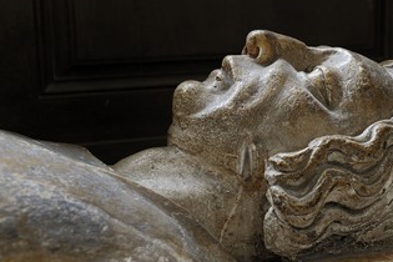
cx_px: 256
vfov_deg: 17.1
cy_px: 138
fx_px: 873
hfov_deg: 25.3
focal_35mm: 80
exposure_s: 1/2
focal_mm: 60
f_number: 7.1
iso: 800
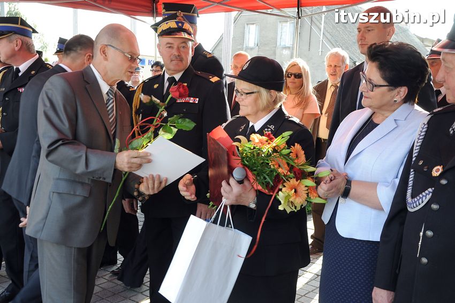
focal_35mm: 39
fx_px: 492
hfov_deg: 49.6
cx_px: 228
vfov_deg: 34.1
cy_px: 152
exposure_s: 1/125
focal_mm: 26
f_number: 5.6
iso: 400
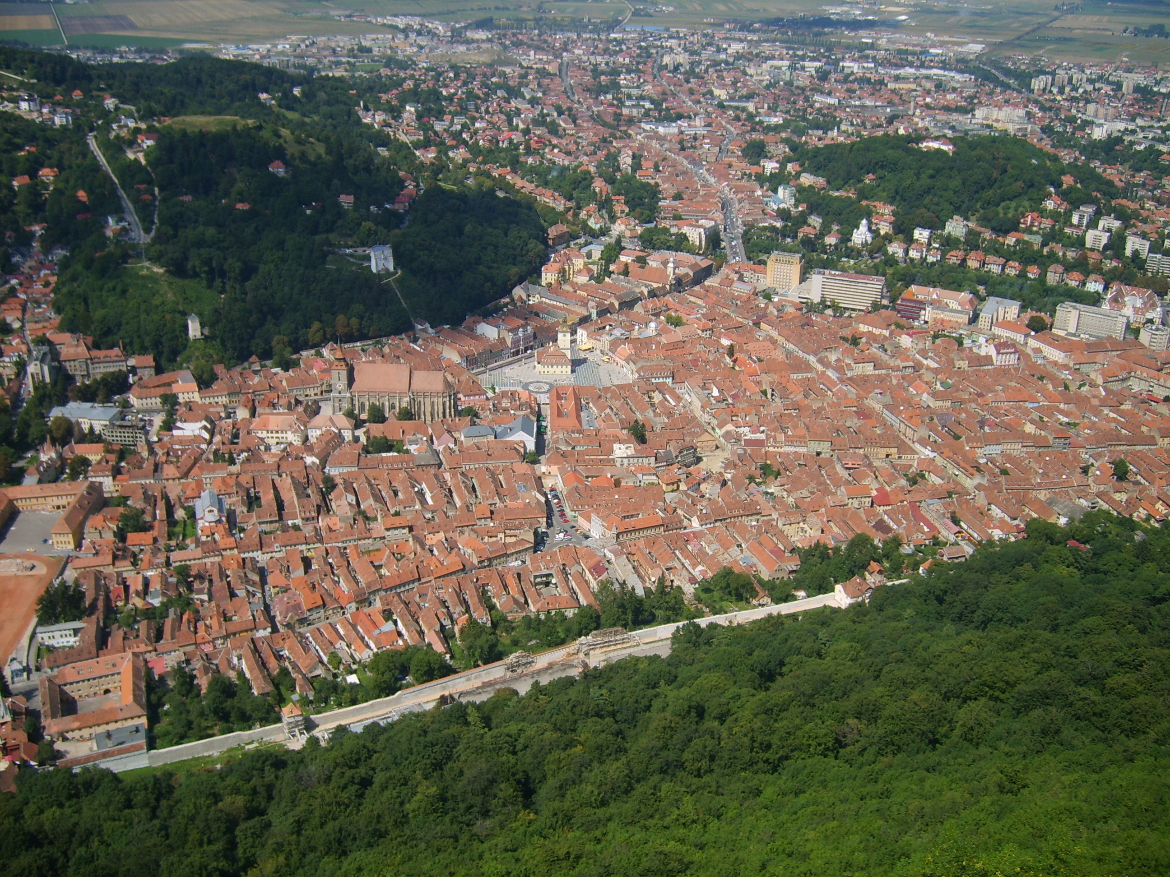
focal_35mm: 35
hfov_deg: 52.6
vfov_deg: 40.7
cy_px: 438
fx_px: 1183
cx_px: 585
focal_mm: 5.8
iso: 50
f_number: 7.1
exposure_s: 1/180
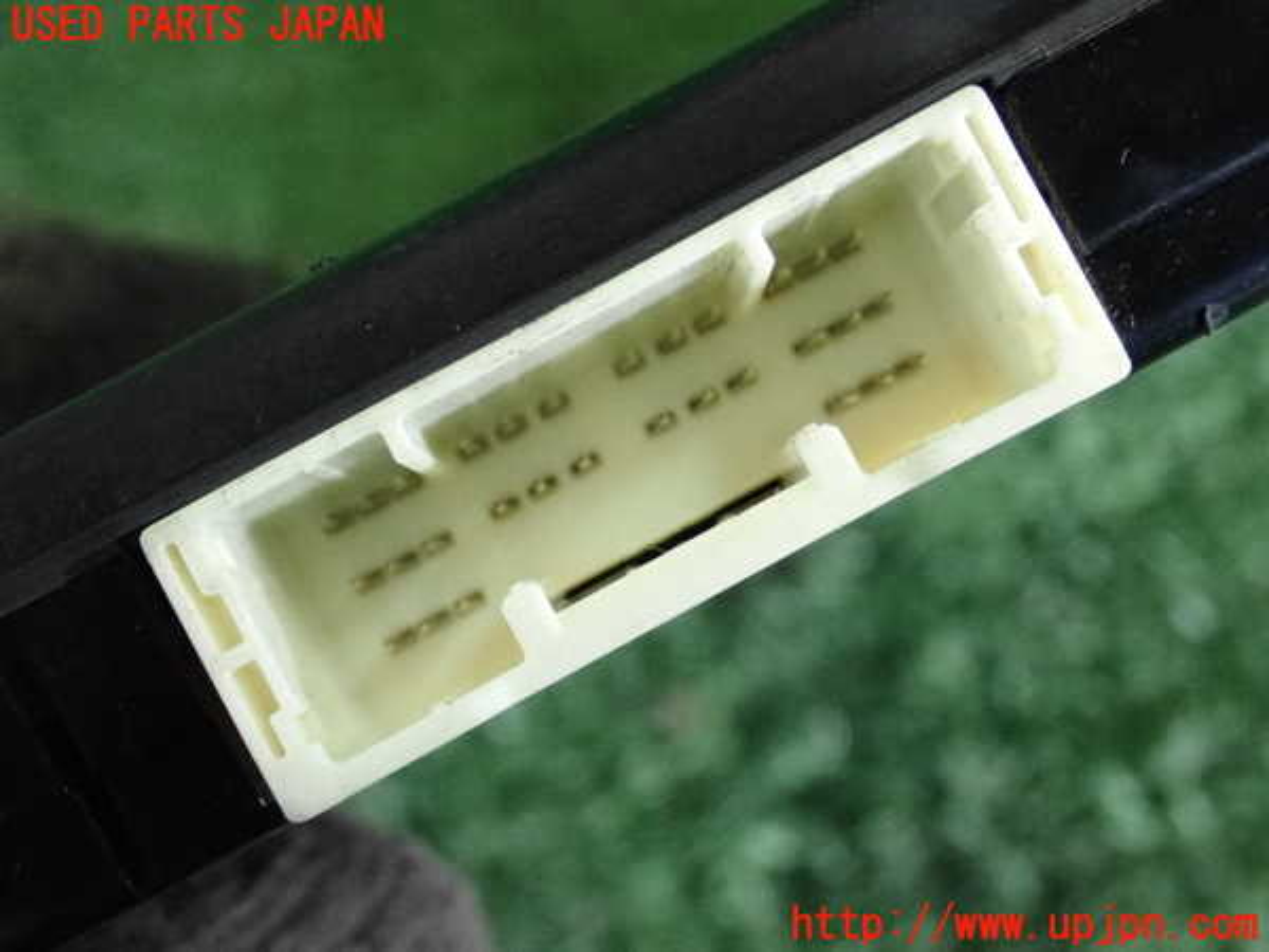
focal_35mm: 67
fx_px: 2456
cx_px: 634
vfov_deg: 21.9
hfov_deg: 29.0
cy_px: 476
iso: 1600
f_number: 3.8
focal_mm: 11.88
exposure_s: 1/125
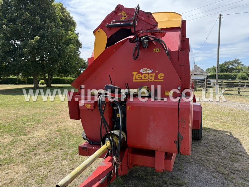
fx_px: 173
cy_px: 94
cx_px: 124
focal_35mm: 24
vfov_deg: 56.8
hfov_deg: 71.6
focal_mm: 6.76
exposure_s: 1/2445
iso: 100
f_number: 1.78
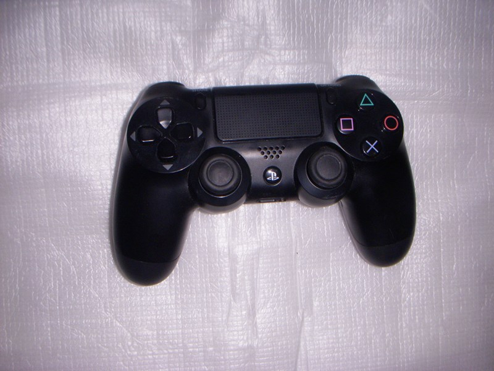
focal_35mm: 38
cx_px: 247
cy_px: 186
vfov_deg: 37.7
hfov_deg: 49.0
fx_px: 542
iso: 100
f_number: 6.6
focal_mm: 6.3
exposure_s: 1/30
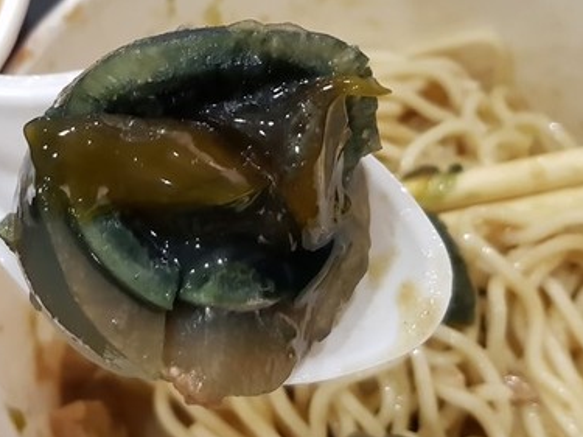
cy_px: 169
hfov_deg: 32.4
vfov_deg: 24.7
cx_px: 180
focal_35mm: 59
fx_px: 993
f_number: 1.7
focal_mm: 4.2
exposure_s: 1/30
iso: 160
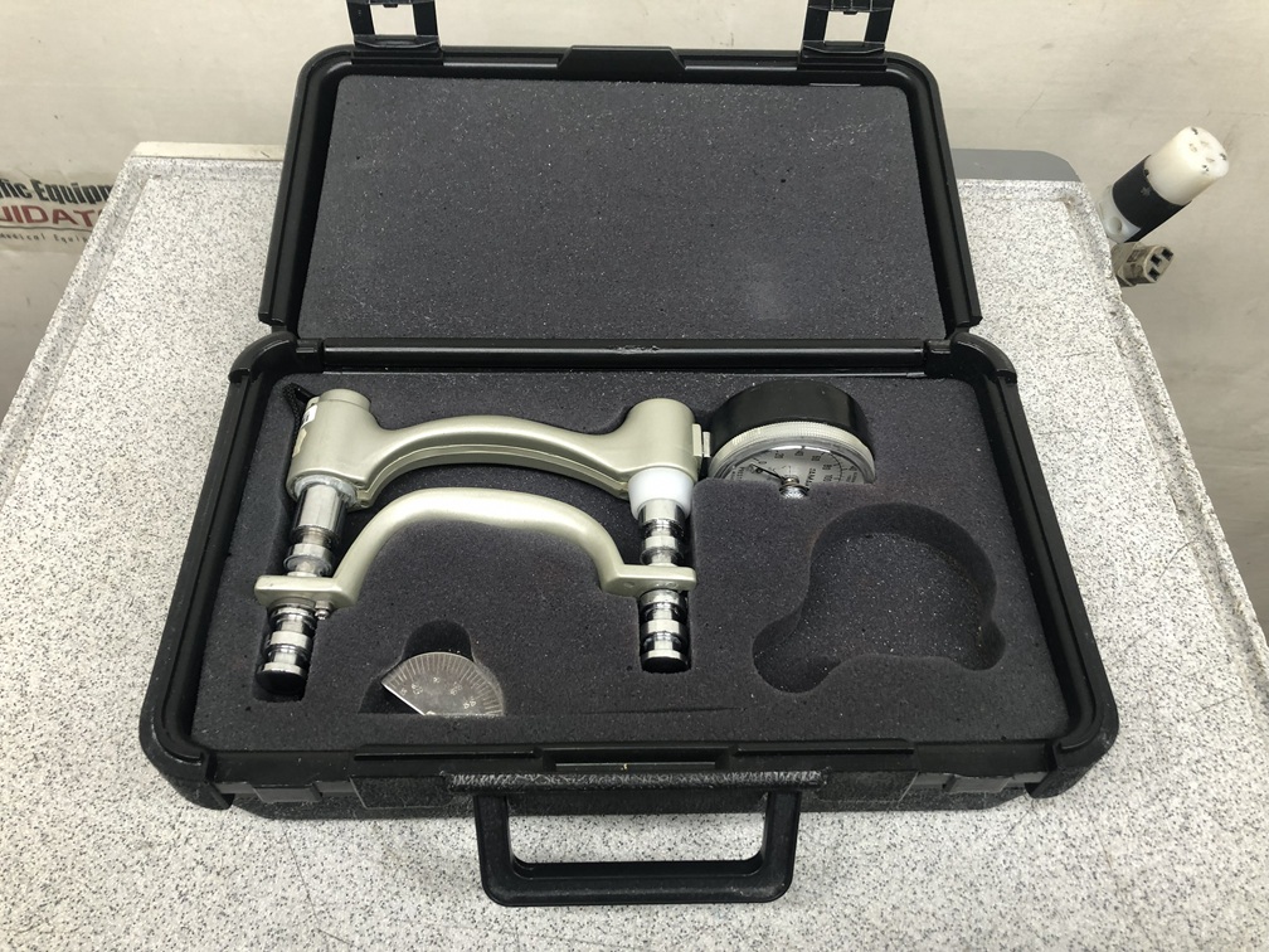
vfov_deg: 49.7
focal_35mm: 28
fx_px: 1026
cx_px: 634
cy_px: 476
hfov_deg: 63.4
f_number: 1.8
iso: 32
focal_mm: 3.99
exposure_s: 1/24
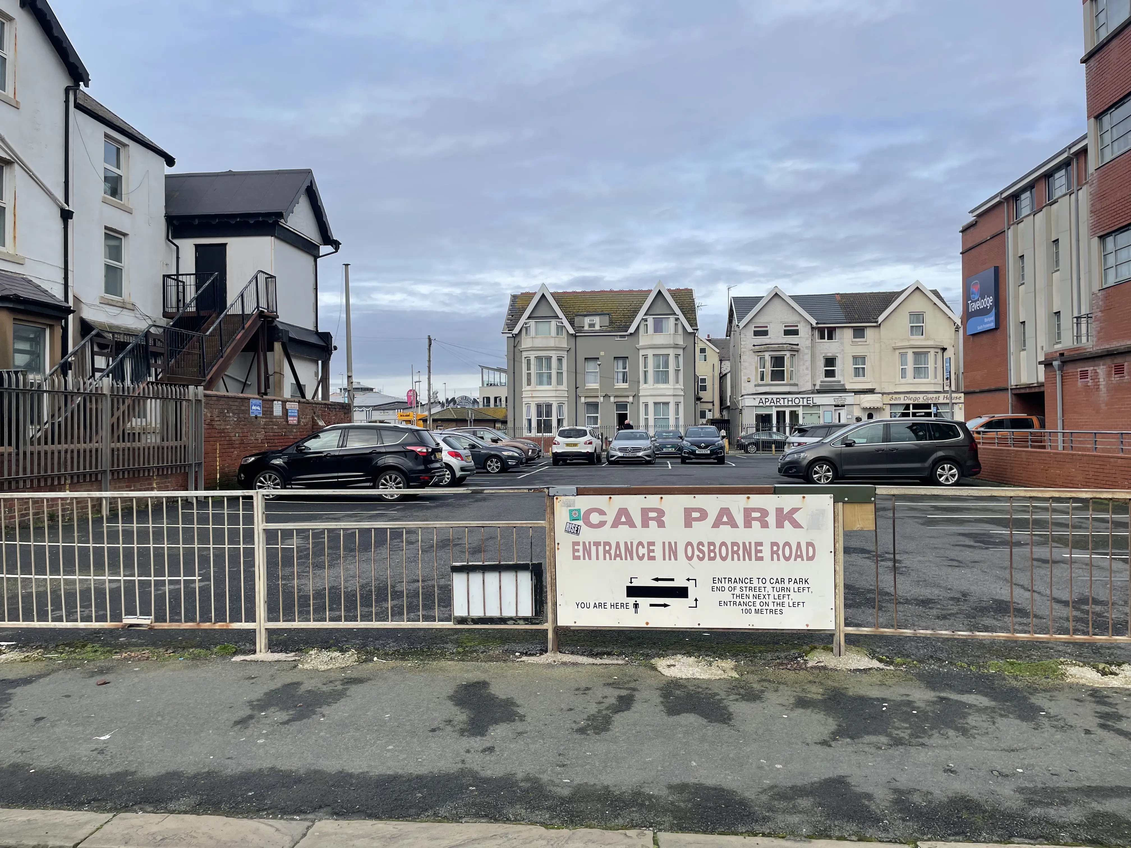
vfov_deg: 53.1
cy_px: 424
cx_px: 566
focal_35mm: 26
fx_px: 849
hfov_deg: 67.3
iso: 32
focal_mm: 4.2
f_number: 1.6
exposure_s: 1/2053
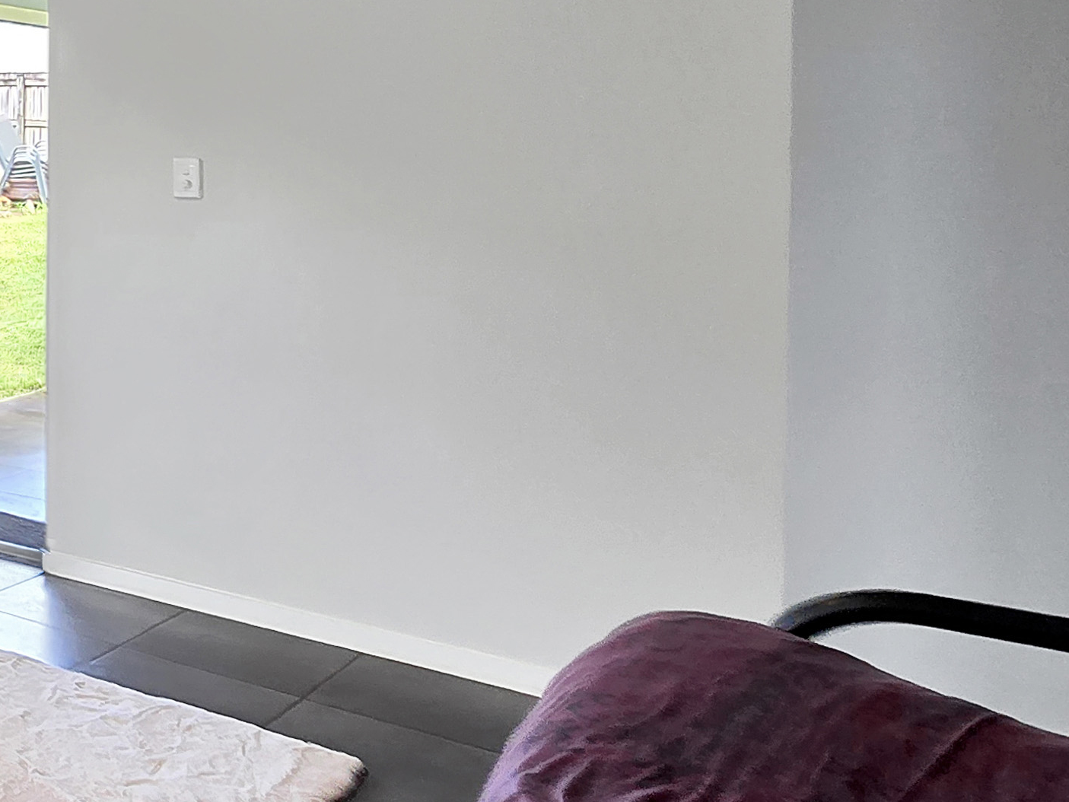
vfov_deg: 38.2
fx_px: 1143
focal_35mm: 37
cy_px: 255
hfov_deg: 32.3
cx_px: -422
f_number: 2.2
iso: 50
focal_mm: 2.2
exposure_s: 1/50
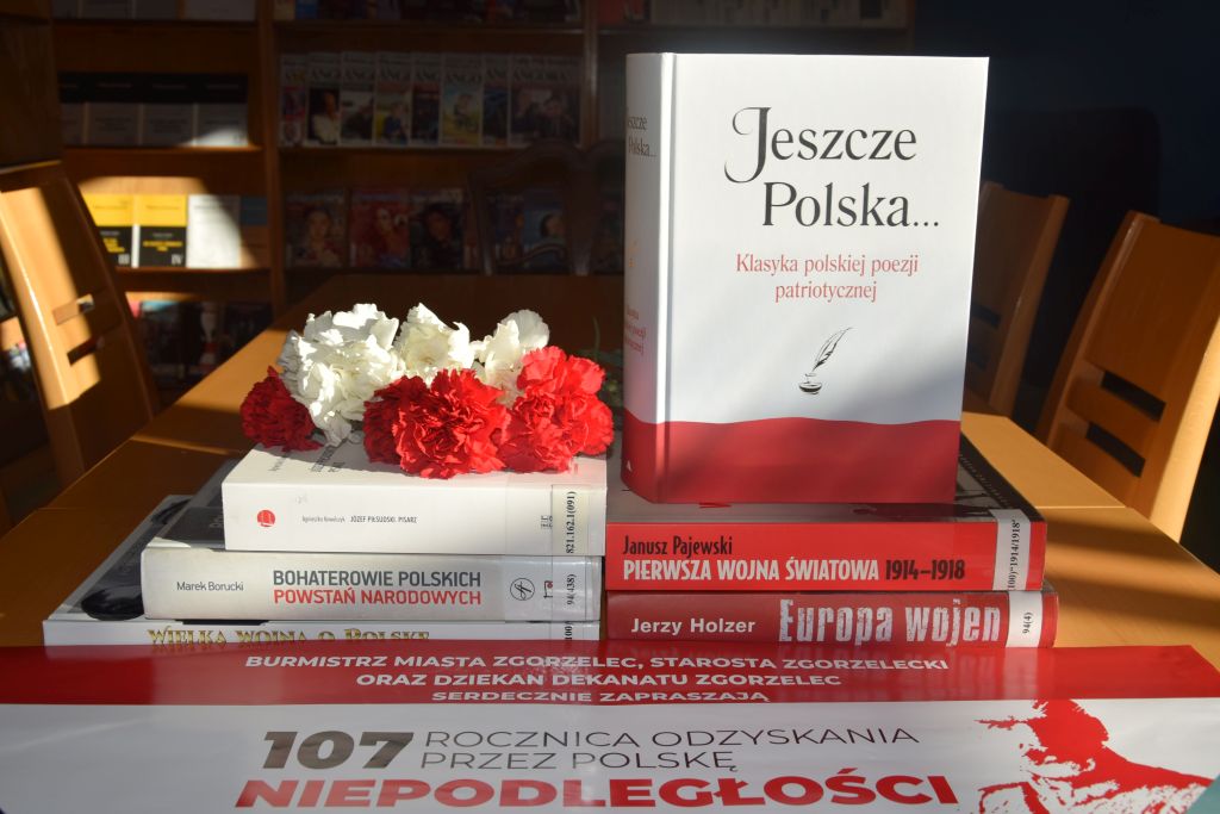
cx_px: 610
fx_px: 1271
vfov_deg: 35.5
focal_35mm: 38
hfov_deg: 51.3
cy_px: 407
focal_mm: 25
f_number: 8
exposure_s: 1/200
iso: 100
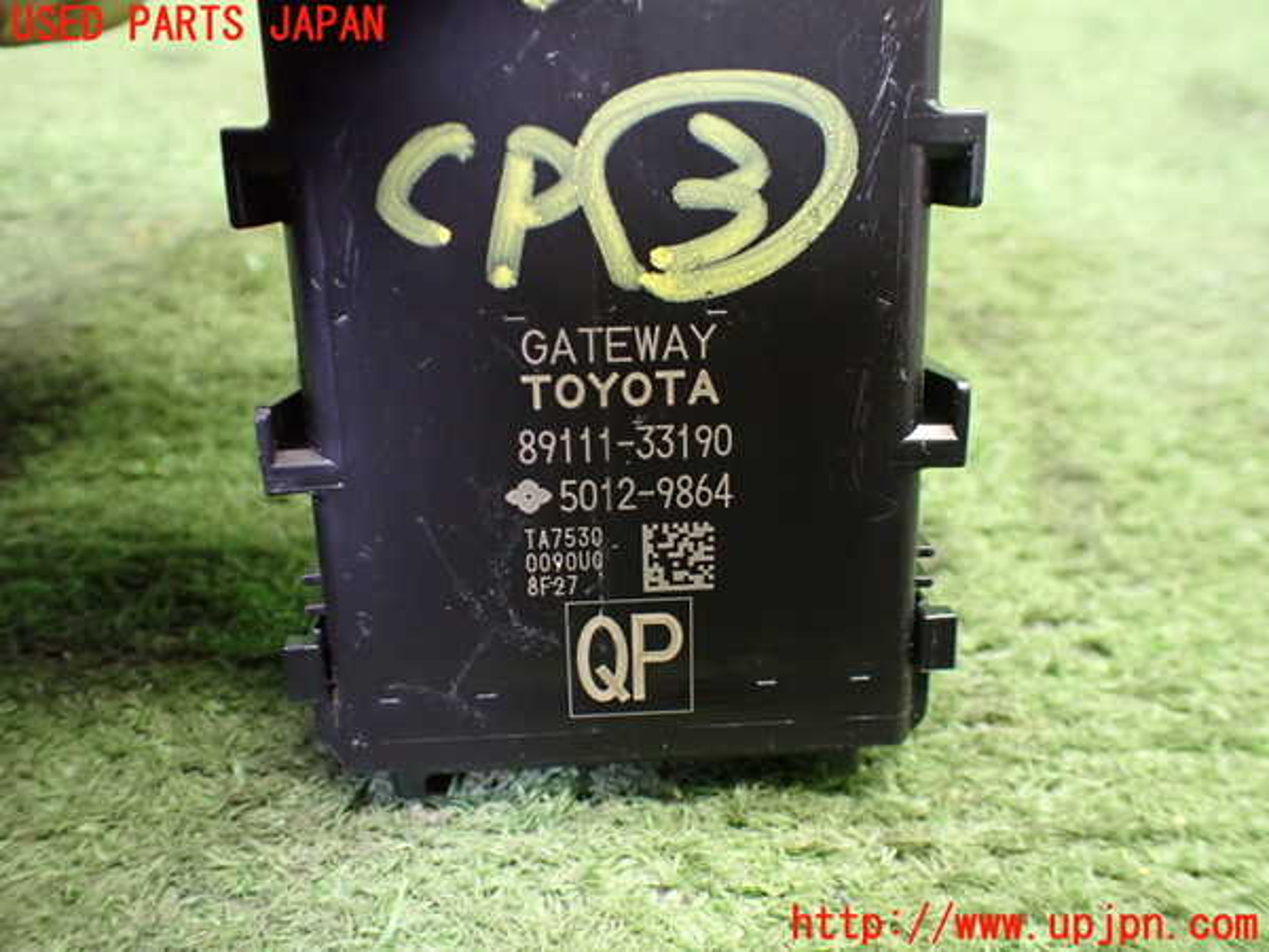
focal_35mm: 30
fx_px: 1100
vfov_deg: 46.8
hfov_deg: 60.0
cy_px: 476
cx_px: 634
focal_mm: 5.4
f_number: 2.3
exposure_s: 1/30
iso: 1000
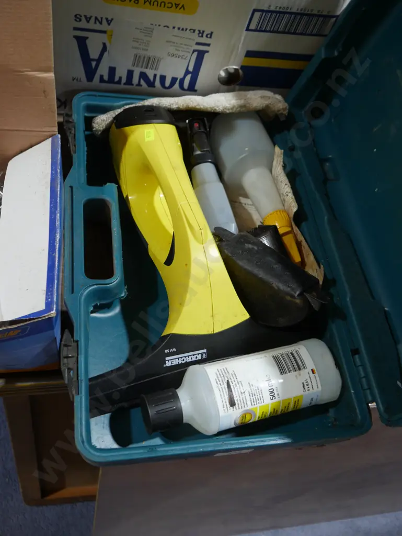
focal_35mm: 32
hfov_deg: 44.2
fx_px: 495
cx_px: 201
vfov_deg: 56.8
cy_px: 268
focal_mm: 16
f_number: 3.6
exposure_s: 1/60
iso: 320
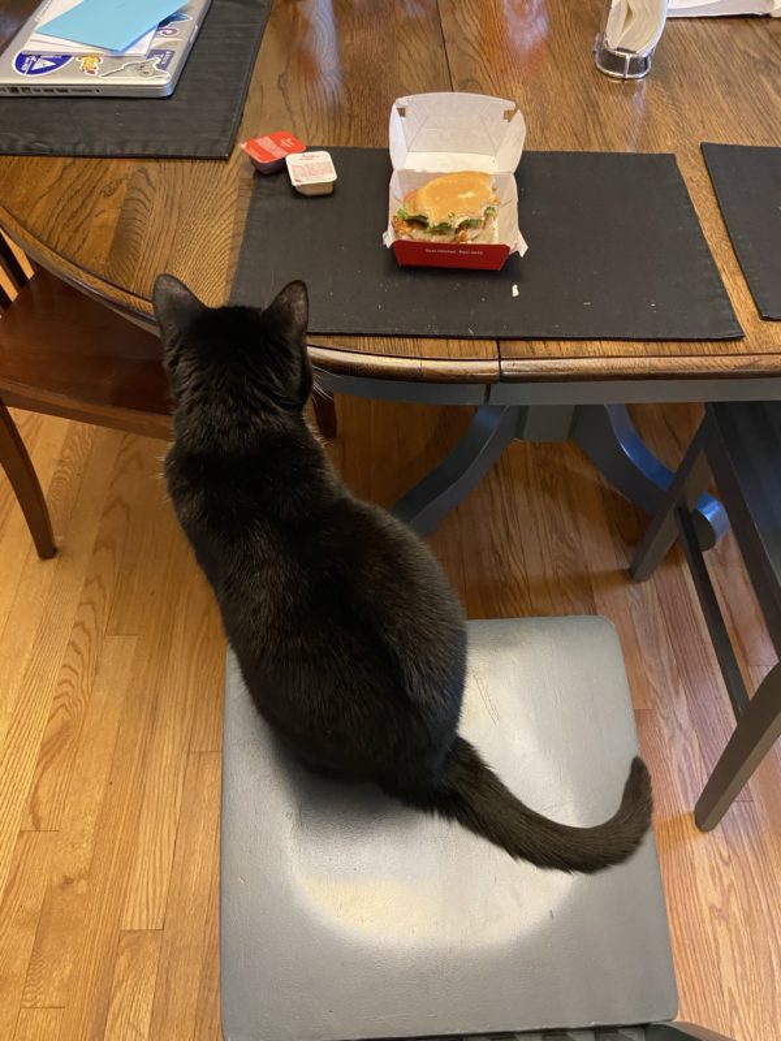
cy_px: 520
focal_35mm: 26
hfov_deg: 53.1
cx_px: 390
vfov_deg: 67.3
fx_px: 782
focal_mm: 4.25
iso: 640
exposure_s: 1/30
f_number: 1.8
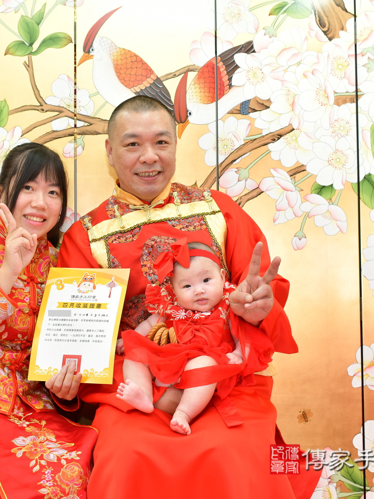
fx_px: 735
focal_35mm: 51
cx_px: 116
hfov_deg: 28.3
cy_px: 249
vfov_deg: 37.5
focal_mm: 35
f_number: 4.5
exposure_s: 1/200
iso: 800
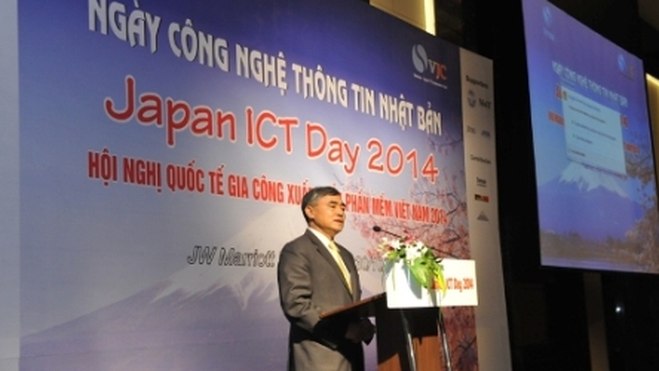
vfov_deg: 23.5
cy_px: 215
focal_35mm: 51
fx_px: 891
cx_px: 331
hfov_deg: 40.6
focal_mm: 48
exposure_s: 1/60
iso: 2000
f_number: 9
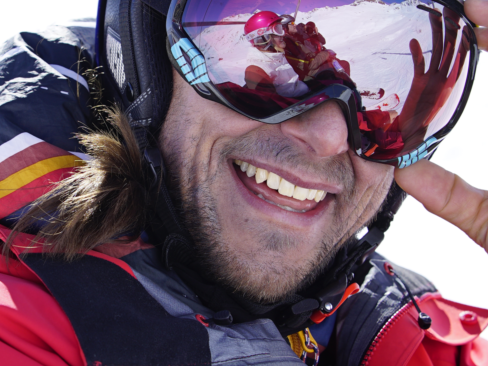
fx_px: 2072
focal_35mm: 147
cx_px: 139
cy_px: 156
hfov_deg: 13.4
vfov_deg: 10.1
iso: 100
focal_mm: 70
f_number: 6.3
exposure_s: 1/200
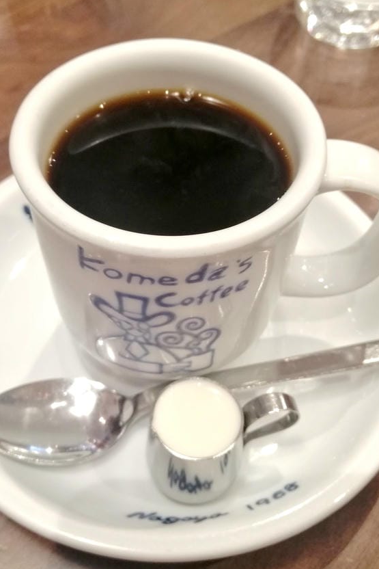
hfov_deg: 34.2
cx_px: 180
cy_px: 292
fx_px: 616
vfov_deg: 49.5
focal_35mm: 39
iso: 200
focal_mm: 3.81
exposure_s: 1/30
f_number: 2.2
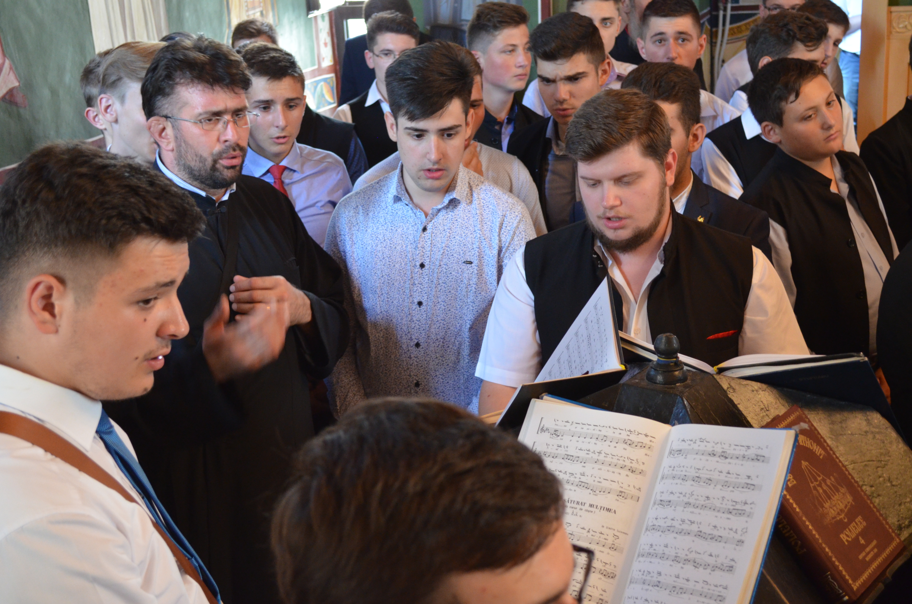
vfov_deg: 28.0
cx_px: 456
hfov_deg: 41.2
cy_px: 302
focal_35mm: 48
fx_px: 1213
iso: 1800
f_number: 4.8
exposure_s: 1/30
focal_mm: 32
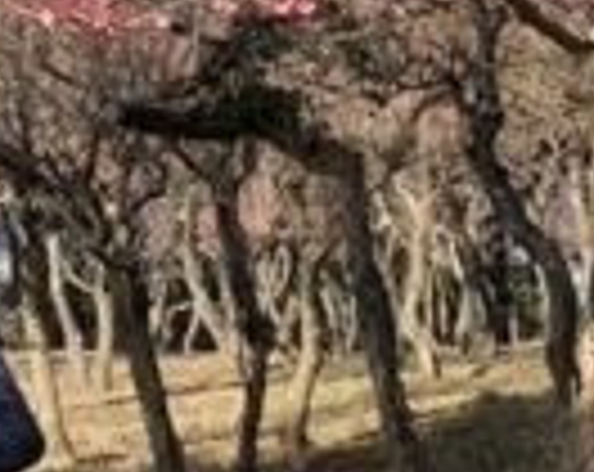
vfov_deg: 9.9
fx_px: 2701
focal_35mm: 154
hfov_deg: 11.6
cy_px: -9
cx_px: -500
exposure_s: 1/1043
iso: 25
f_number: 1.8
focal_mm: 4.25
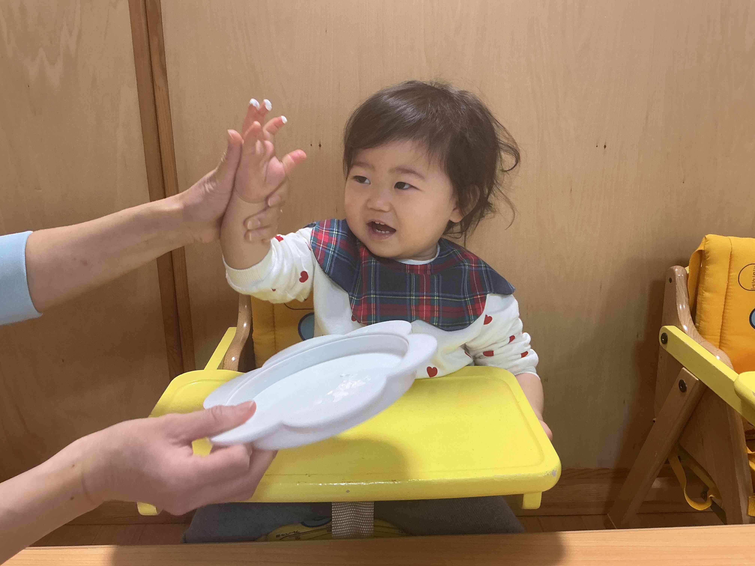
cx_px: 378
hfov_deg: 61.7
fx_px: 633
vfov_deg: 48.2
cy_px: 283
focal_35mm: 29
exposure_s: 1/60
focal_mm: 3
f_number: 1.8
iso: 100
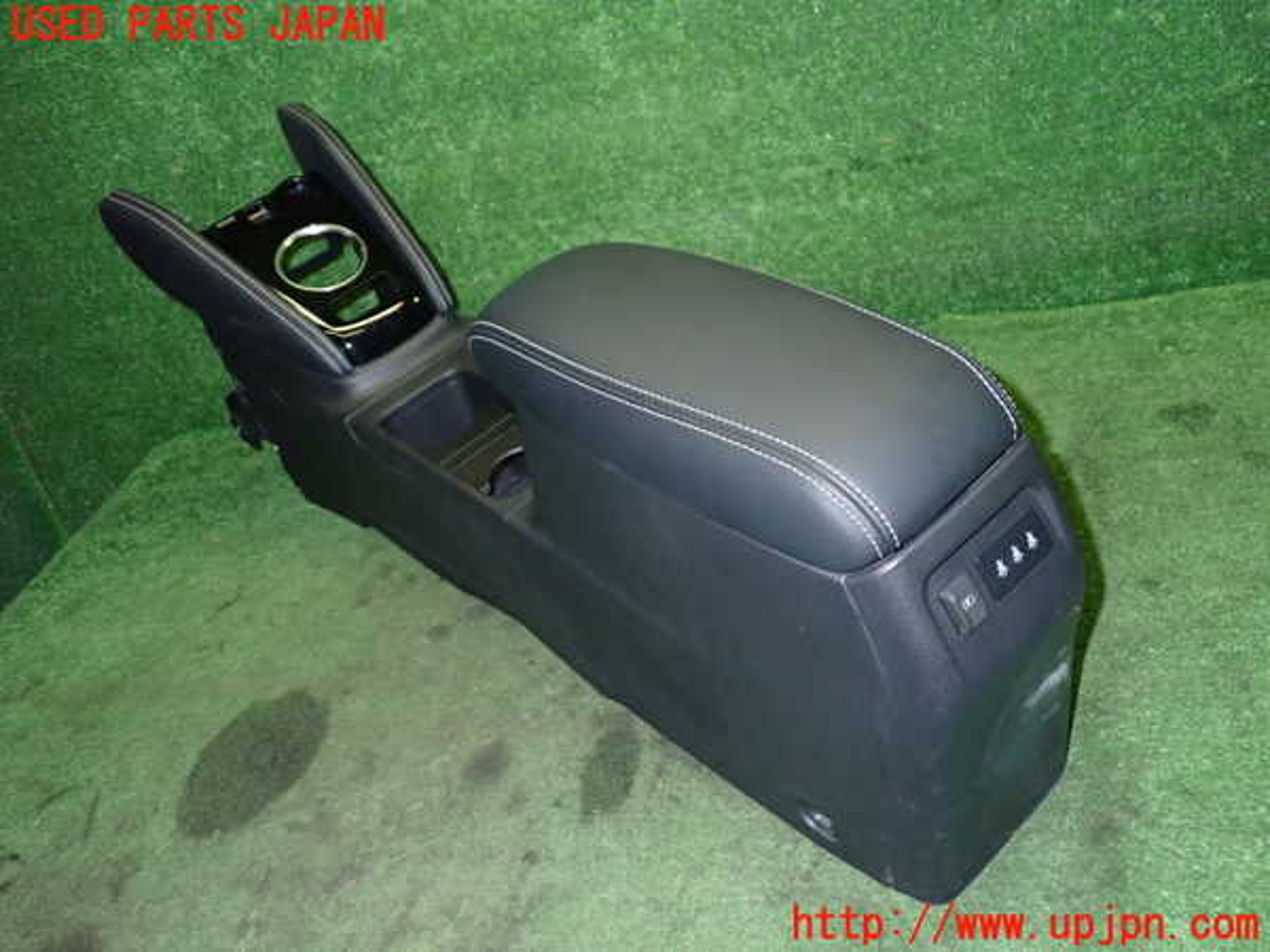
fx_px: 1101
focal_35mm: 30
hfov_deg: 60.0
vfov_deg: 46.8
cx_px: 635
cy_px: 476
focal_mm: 5.4
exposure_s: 1/30
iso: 640
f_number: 6.3
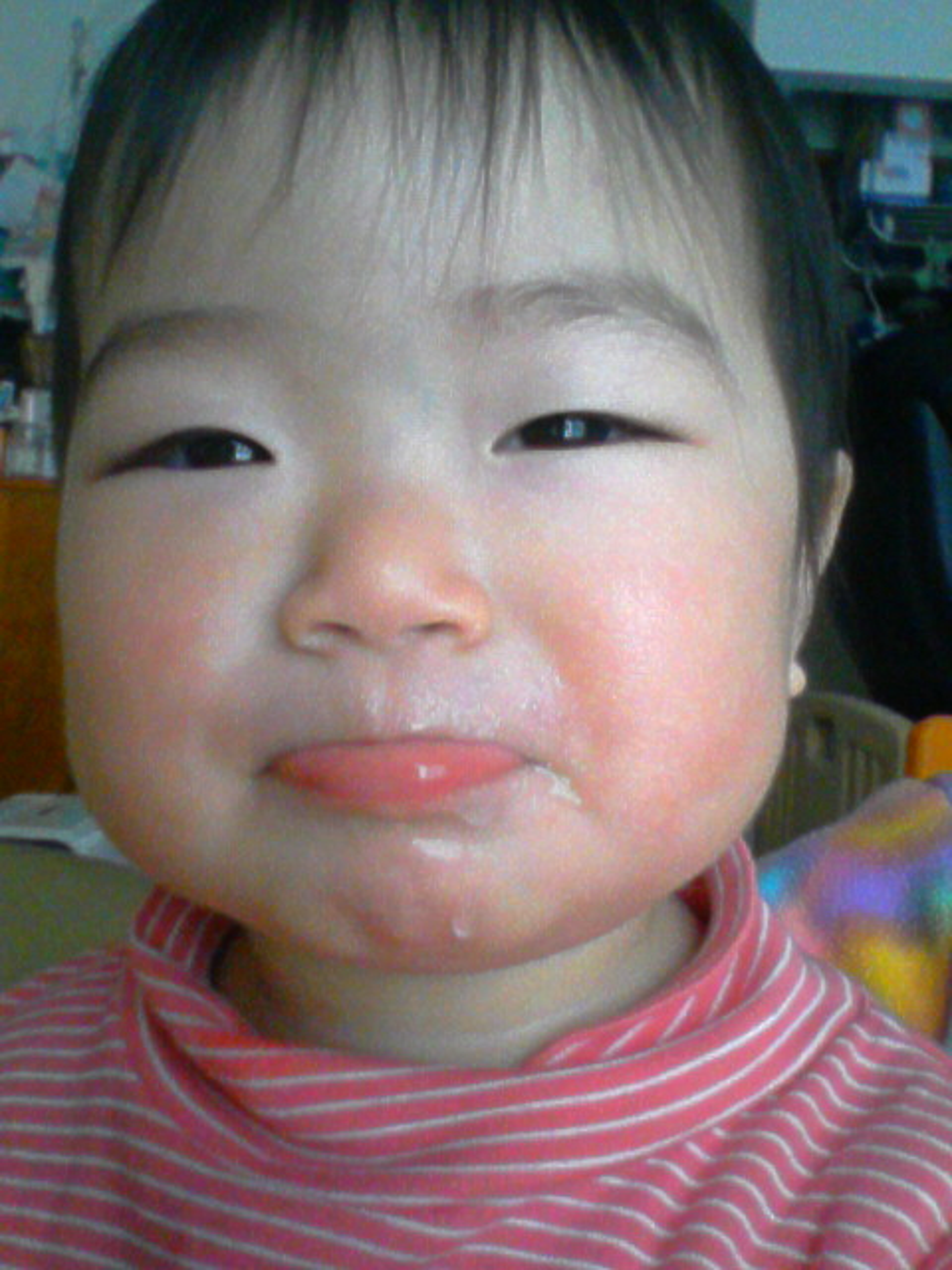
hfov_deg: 48.2
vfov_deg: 61.7
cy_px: 635
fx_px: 1063
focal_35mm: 29
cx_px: 476
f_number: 2.8
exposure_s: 1/167
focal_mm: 1.5
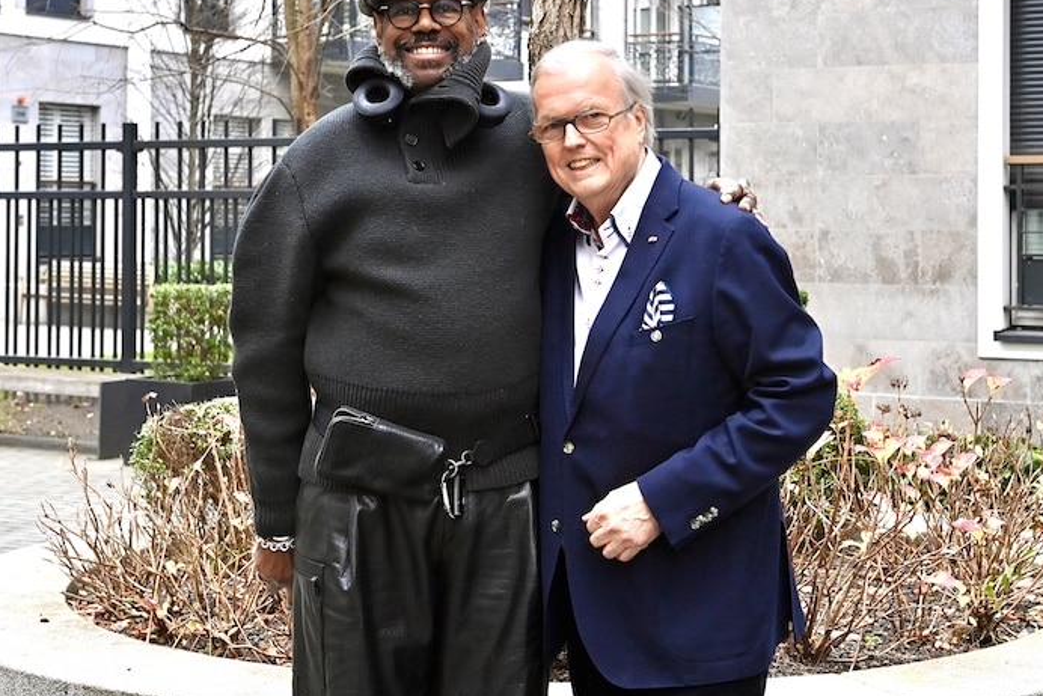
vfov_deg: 19.1
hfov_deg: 28.4
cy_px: 203
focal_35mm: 71
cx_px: 576
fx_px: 2058
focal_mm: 48
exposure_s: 1/100
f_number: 6.3
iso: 2500
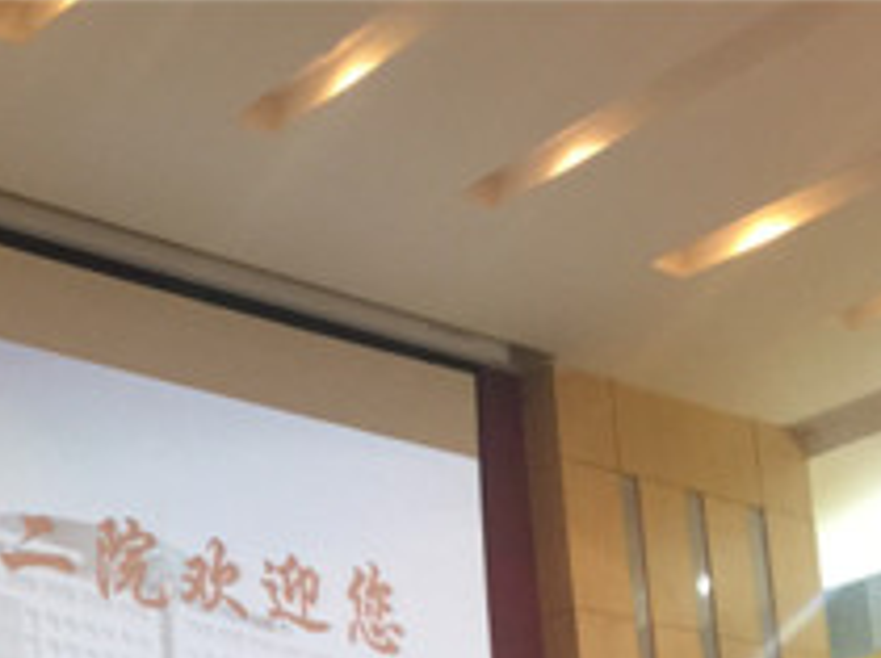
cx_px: -159
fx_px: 2110
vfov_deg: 16.4
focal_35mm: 83
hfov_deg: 21.9
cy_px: 939
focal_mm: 4.15
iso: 100
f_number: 2.2
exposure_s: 1/15
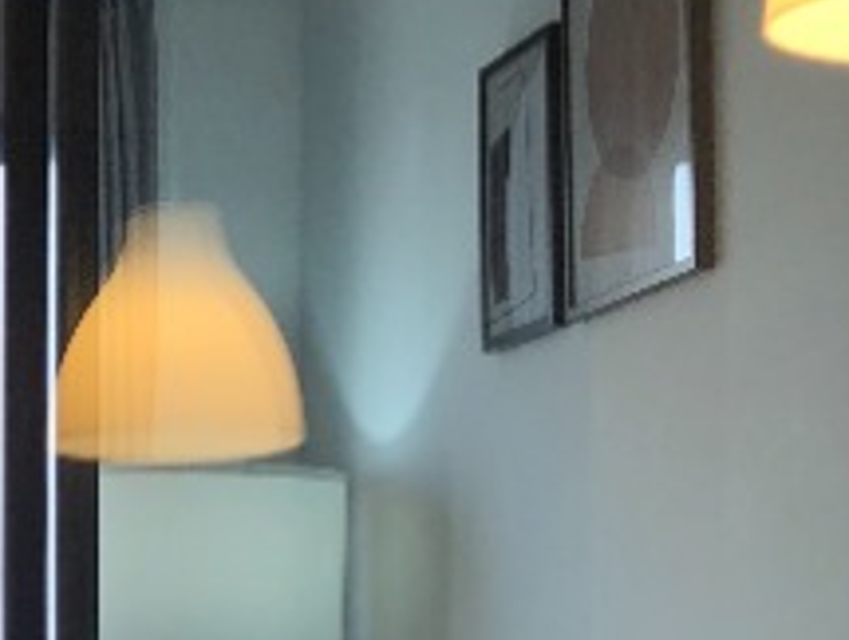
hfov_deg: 14.3
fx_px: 3194
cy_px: 731
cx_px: -344
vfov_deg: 11.3
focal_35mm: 130
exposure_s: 1/100
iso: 25
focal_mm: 3.99
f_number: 1.8
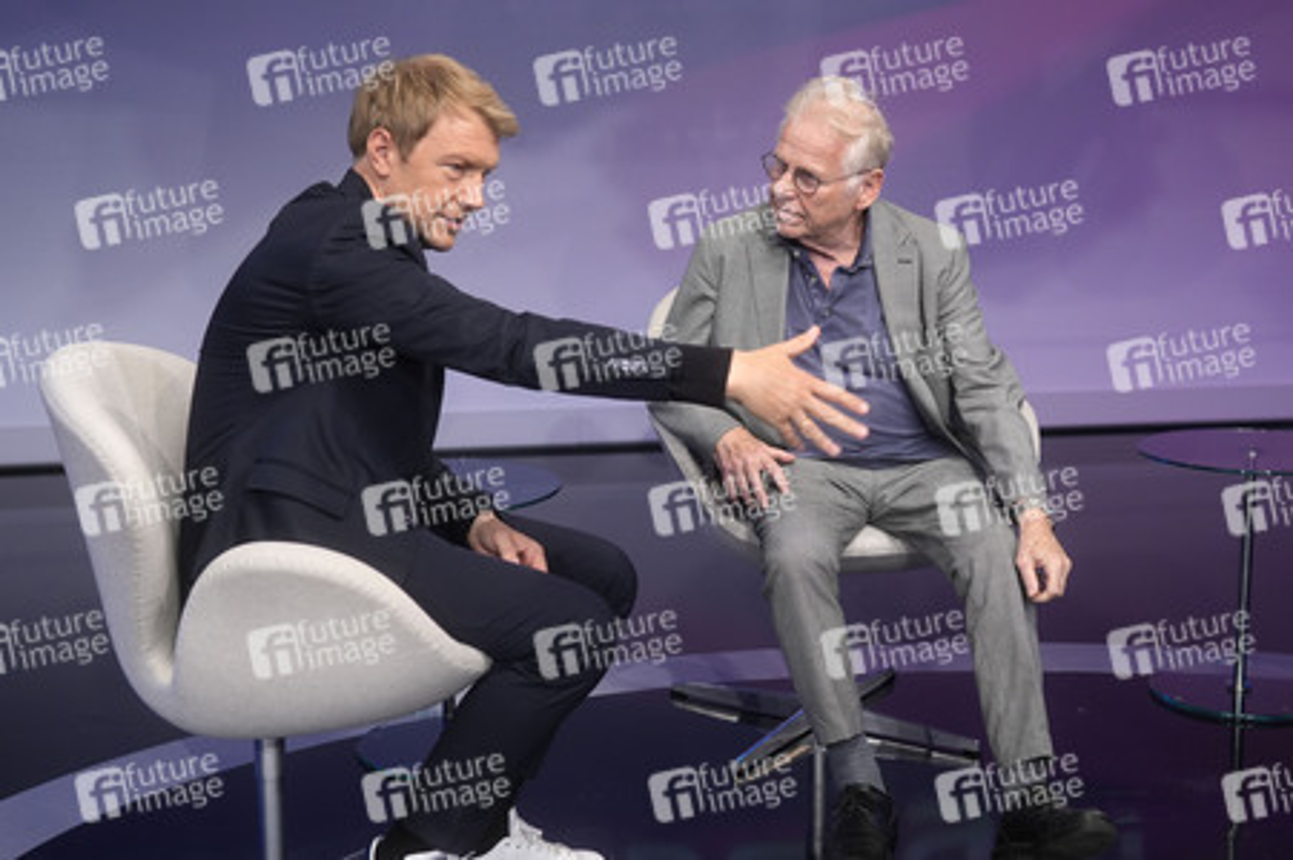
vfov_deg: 29.8
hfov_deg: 43.6
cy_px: 430
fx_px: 1615
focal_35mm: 45
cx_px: 646
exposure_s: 1/250
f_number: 2.2
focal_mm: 30
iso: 640
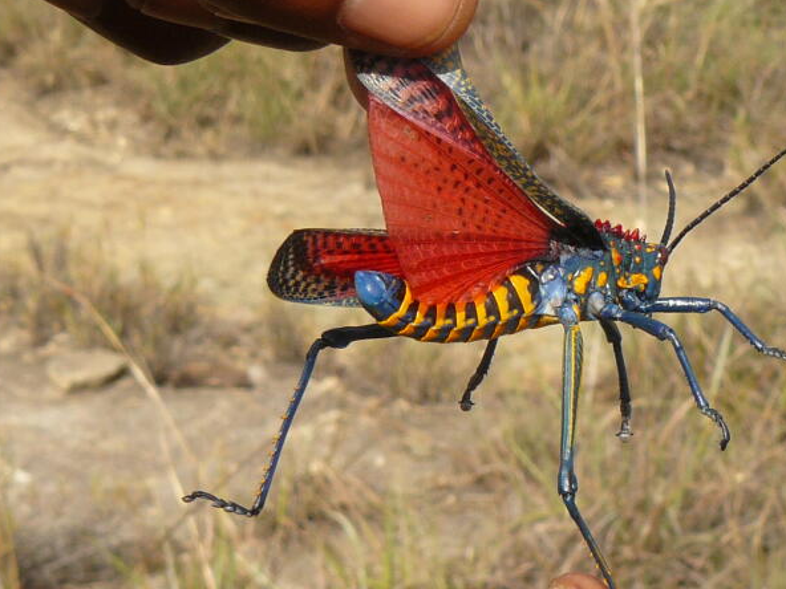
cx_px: 623
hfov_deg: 13.9
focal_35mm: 141
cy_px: 308
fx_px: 3202
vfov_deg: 10.5
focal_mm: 9.6
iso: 100
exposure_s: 1/320
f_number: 5.6
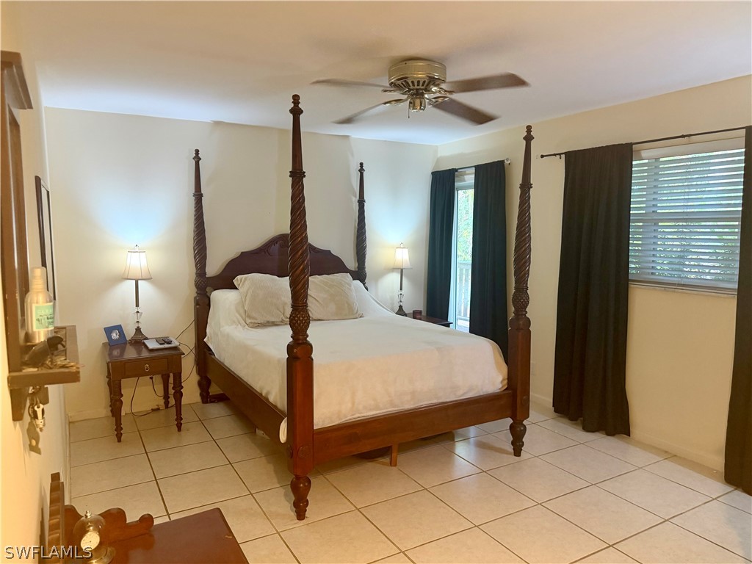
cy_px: 282
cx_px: 376
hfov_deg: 71.6
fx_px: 521
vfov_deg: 56.8
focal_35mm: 24
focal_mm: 6.76
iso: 320
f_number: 1.78
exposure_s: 1/60
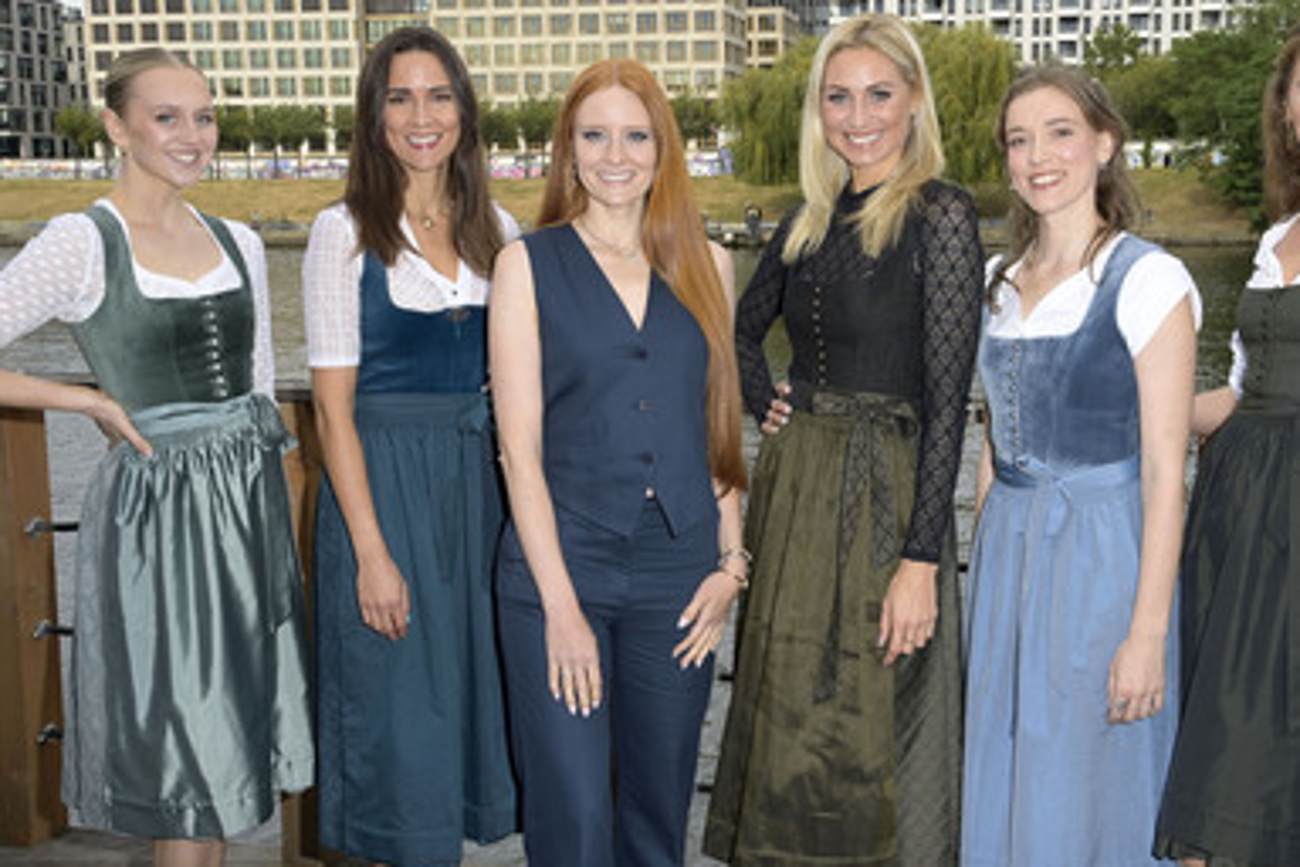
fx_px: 1697
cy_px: 389
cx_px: 726
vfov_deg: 28.6
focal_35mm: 47
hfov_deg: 41.8
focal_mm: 40
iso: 640
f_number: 13
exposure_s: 1/200
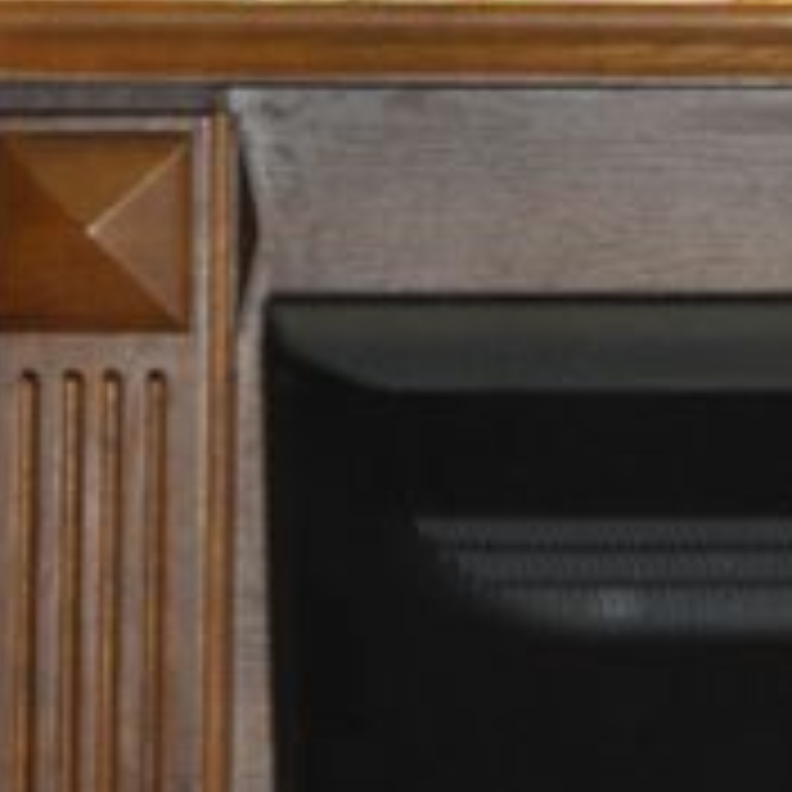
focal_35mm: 668
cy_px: -464
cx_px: 958
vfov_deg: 2.6
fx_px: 17291
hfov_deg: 2.6
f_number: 5.6
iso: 800
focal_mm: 90
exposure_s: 1/60
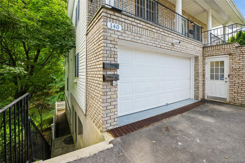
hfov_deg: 104.3
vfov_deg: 81.1
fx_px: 95
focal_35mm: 14
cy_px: 82
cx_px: 122
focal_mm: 14
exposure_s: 1/30
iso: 200
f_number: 11
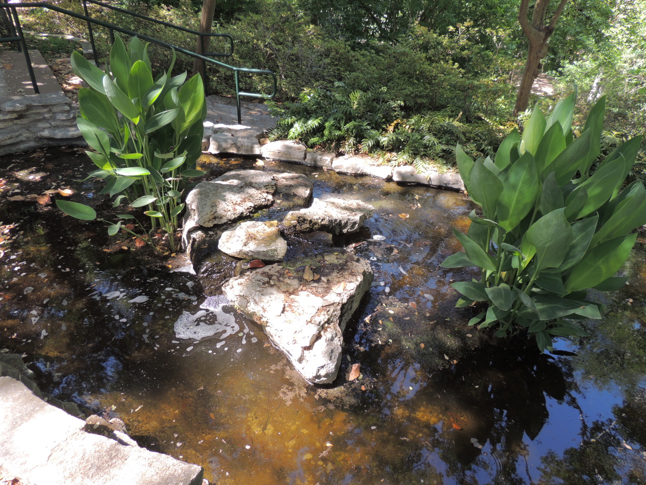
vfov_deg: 56.8
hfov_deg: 71.6
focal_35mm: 24
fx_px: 448
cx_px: 323
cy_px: 242
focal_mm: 4.3
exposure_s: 1/125
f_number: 3
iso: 100
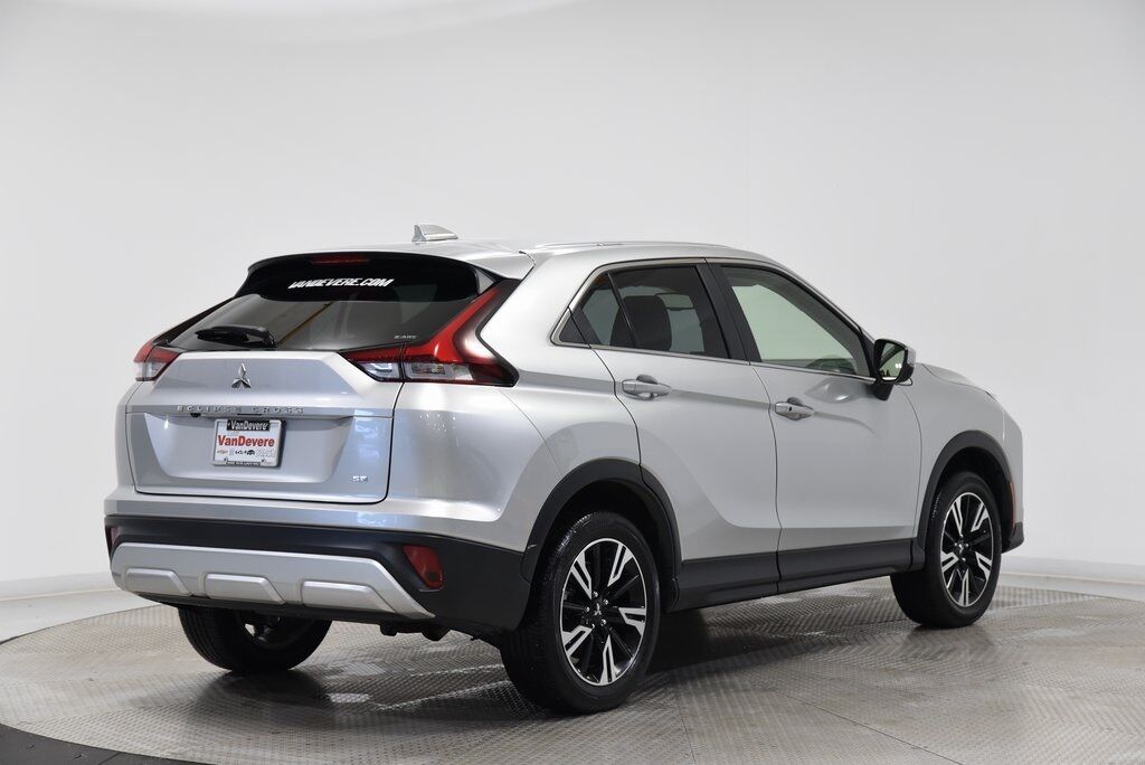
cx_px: 572
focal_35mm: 70
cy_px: 382
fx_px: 2228
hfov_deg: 28.8
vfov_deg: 19.5
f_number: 5
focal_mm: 70
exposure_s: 1/80
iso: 1600
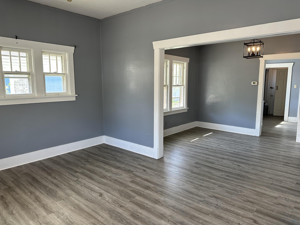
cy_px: 112
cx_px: 150
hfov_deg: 71.6
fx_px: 208
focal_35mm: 24
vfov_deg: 56.8
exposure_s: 1/120
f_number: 1.78
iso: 160
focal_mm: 6.86
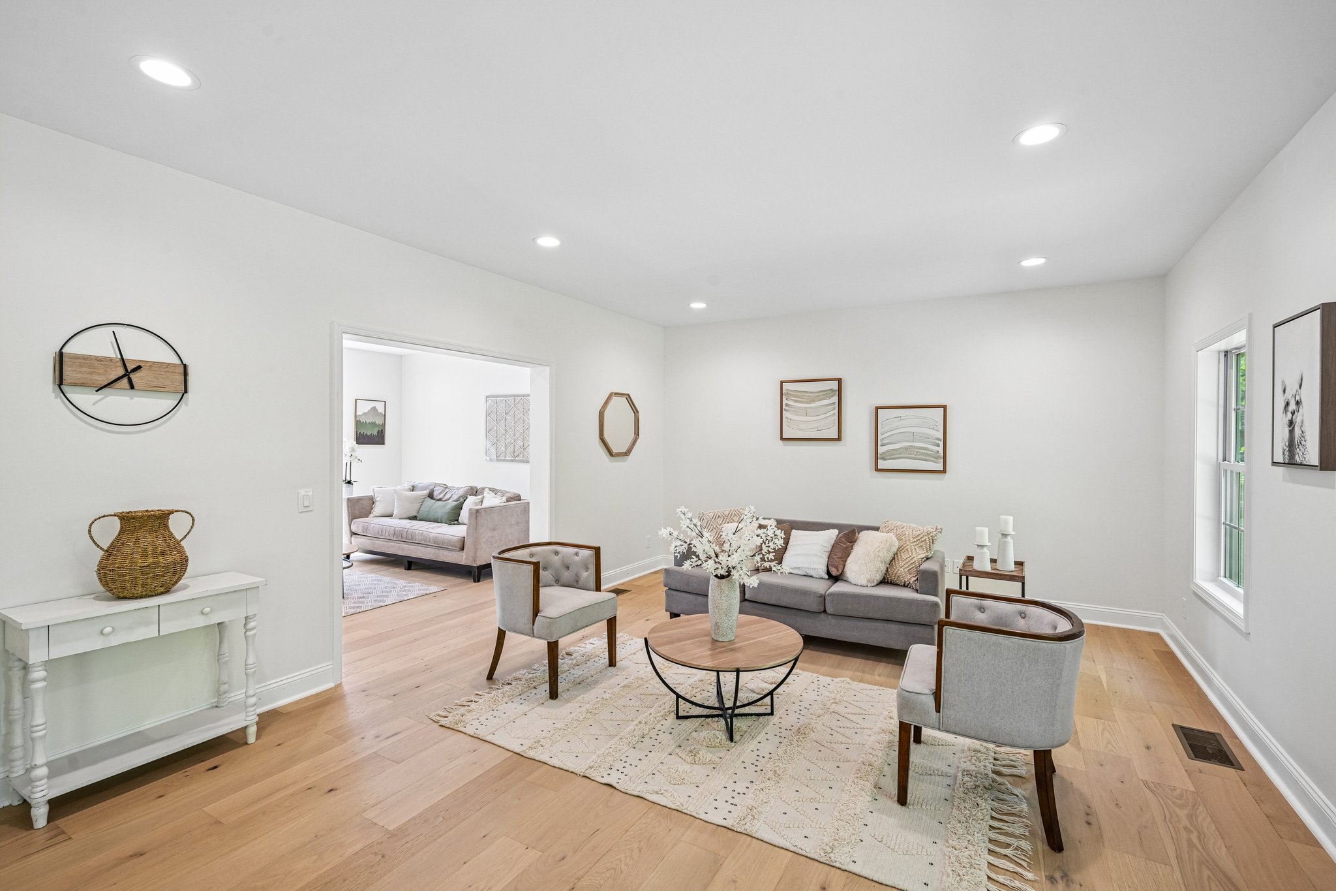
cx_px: 668
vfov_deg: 73.7
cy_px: 446
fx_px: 594
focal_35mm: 16
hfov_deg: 96.7
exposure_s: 1/40
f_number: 8
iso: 800
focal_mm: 16
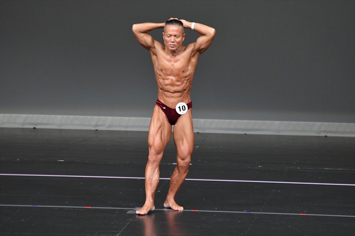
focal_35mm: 345
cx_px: 178
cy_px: 118
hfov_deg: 6.0
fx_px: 3400
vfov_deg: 4.0
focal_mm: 230
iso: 4000
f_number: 5.6
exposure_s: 1/400
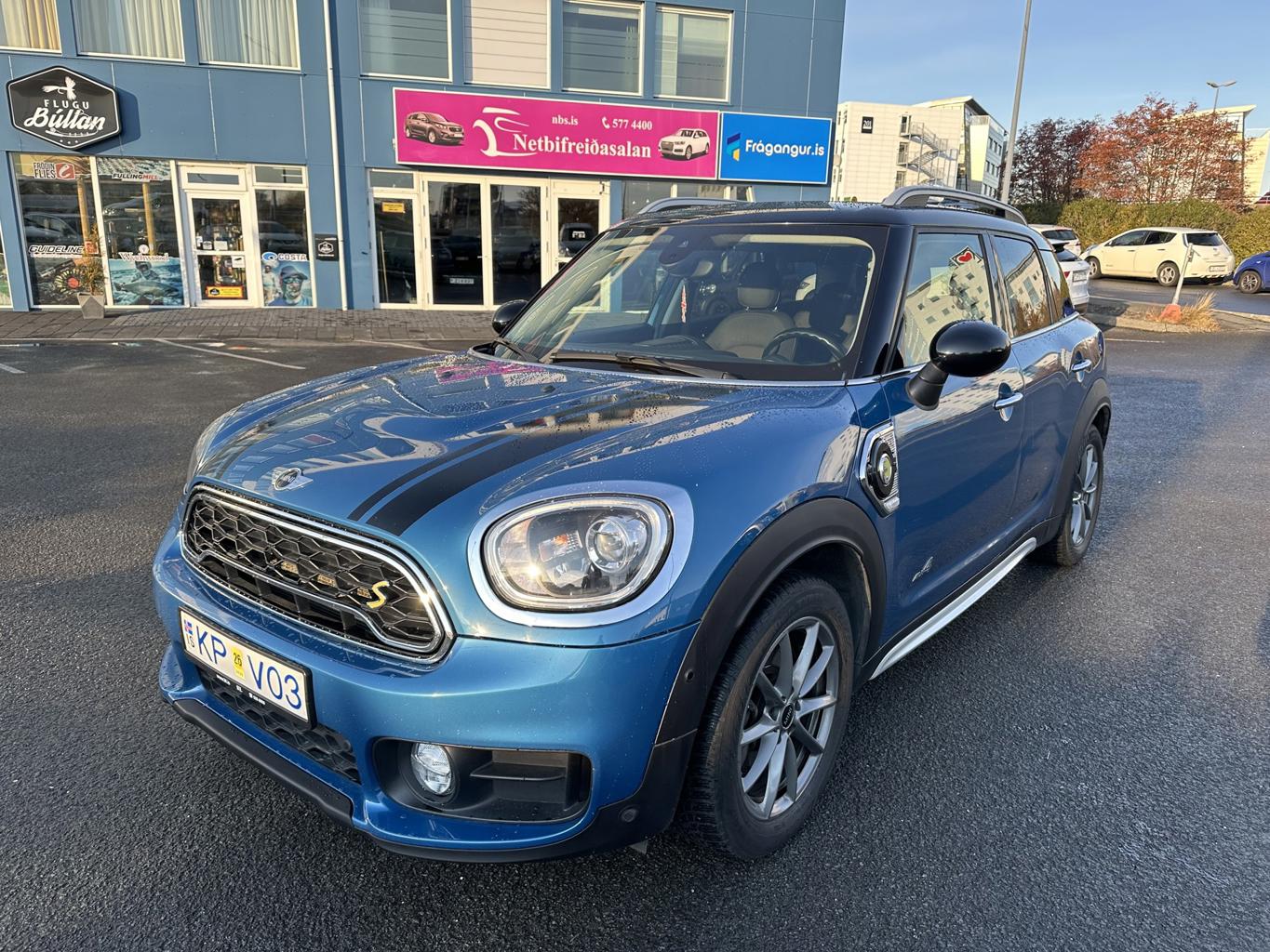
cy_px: 476
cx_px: 635
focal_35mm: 24
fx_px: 881
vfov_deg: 56.8
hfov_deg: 71.6
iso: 80
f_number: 1.78
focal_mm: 6.86
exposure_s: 1/887
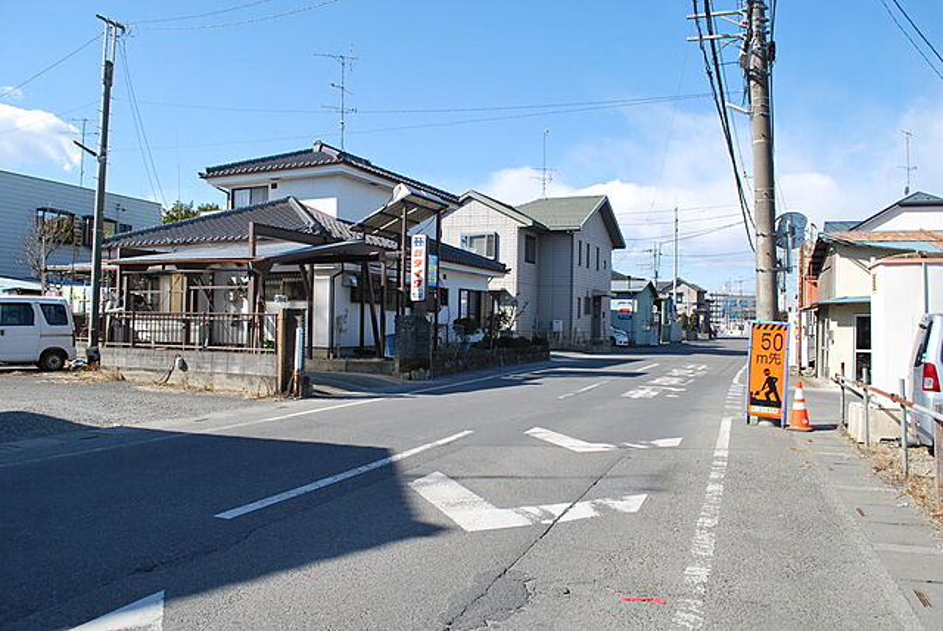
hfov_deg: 67.3
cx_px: 472
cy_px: 316
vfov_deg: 48.0
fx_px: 708
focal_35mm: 27
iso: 100
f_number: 7.1
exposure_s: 1/200
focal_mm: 18
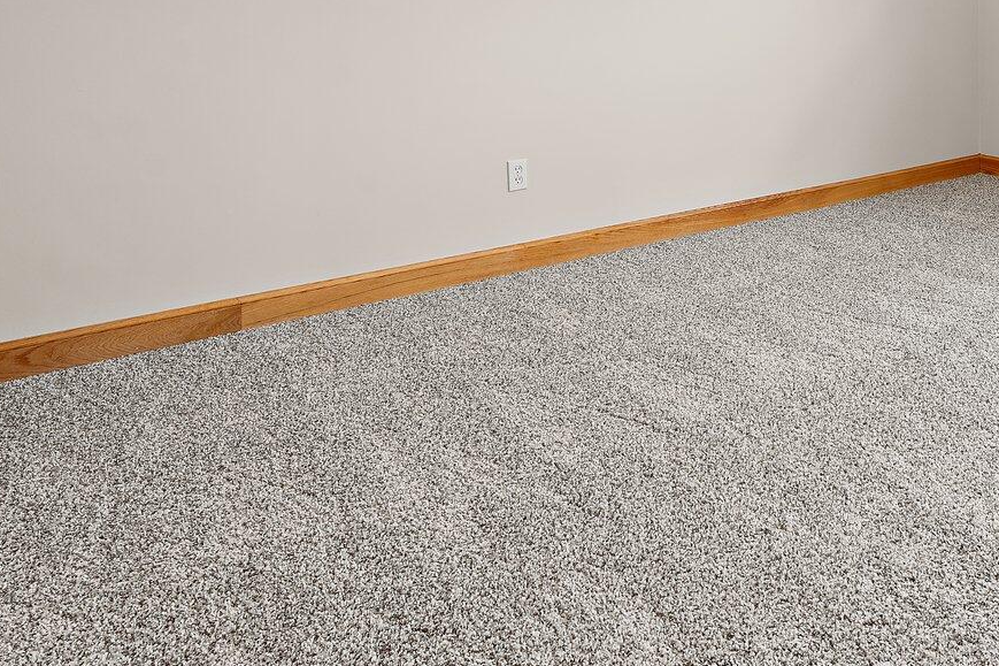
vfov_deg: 35.6
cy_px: -20
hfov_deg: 51.6
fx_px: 916
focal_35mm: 33
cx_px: 869
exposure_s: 1.3
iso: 320
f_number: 9
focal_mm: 14
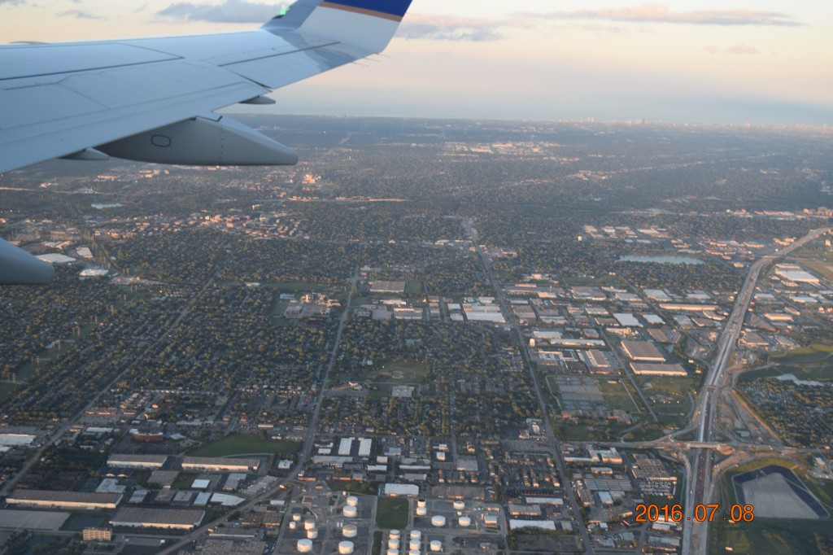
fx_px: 1041
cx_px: 416
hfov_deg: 43.6
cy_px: 278
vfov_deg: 29.8
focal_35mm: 45
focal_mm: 30
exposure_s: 1/125
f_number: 5.6
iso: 400
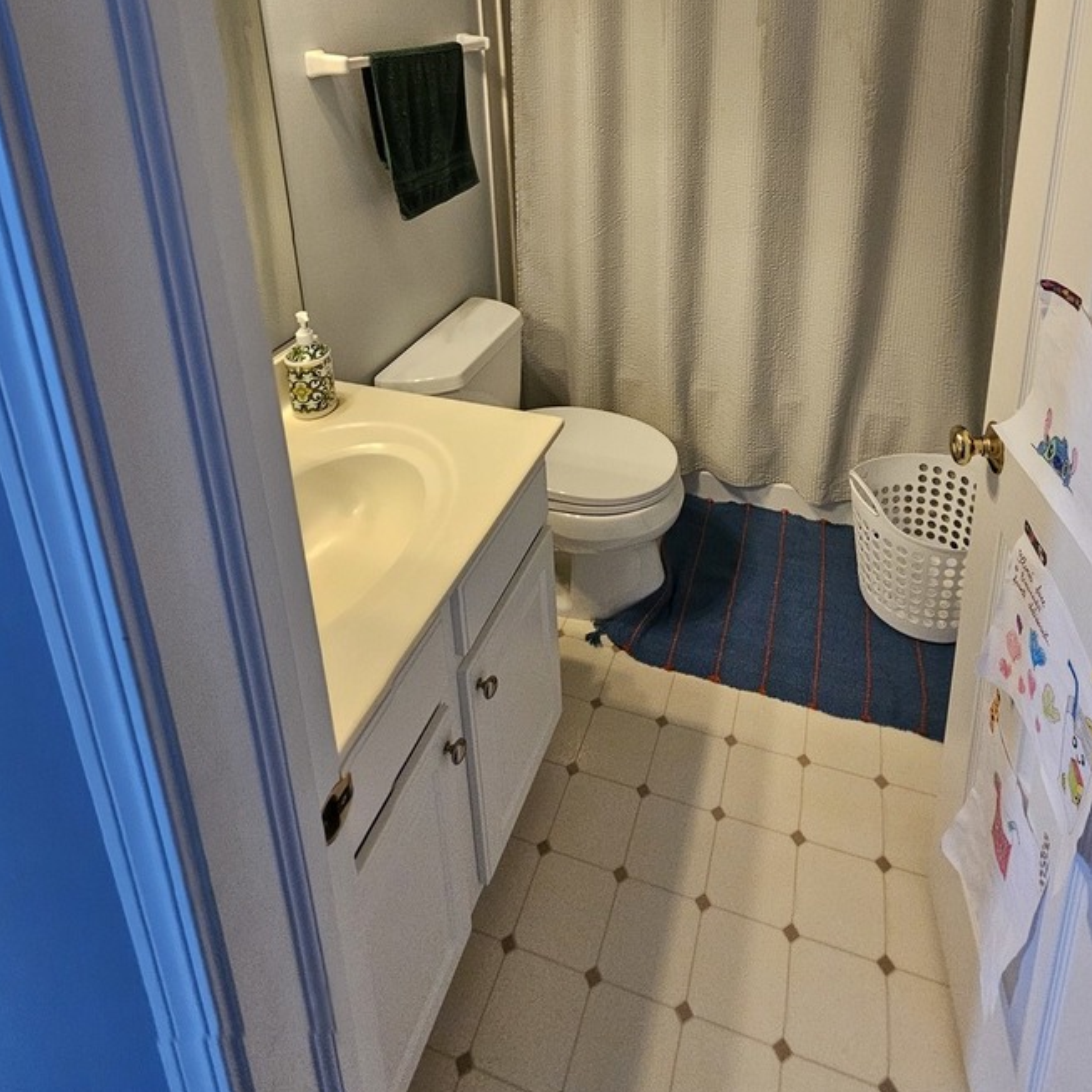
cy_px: 197
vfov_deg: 69.1
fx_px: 678
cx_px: 622
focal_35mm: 19
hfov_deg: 77.3
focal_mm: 2.2
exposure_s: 1/40
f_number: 2.2
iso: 320
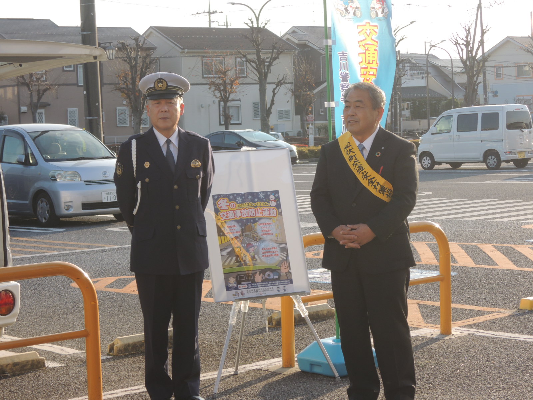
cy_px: 200
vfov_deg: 17.4
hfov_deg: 23.0
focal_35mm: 85
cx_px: 266
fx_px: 1309
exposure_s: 1/200
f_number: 4.5
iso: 100
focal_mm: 15.2
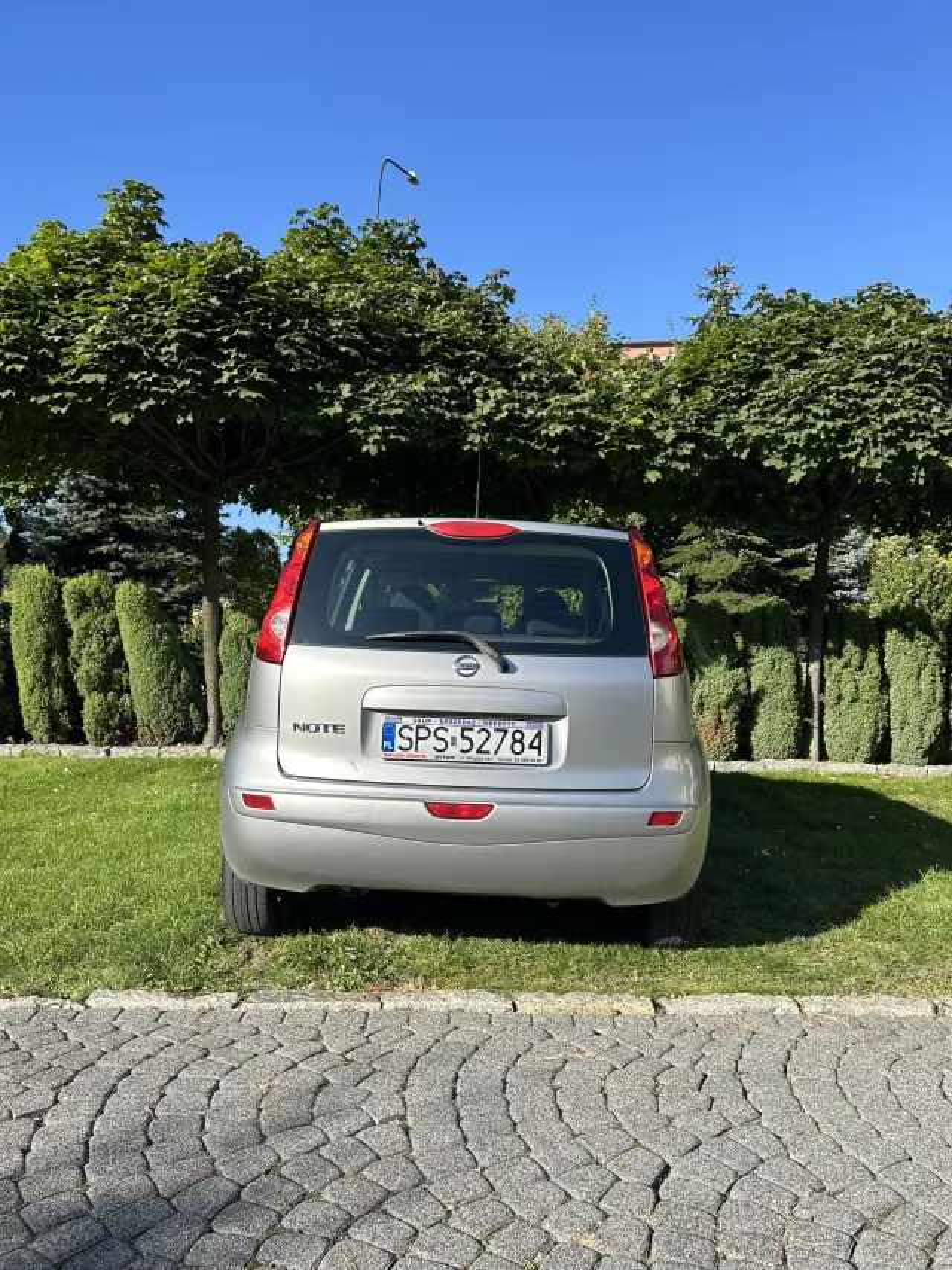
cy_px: 635
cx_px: 476
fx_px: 953
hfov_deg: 53.1
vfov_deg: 67.3
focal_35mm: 26
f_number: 1.5
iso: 50
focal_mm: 5.7
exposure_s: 1/2008
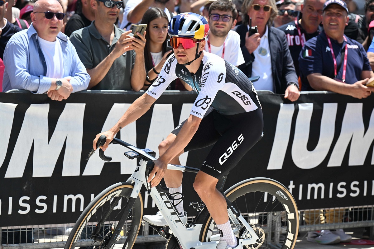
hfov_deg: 10.3
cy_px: 124
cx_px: 187
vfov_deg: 6.9
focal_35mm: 200
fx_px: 2078
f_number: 7.1
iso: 400
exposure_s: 1/1000
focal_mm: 200
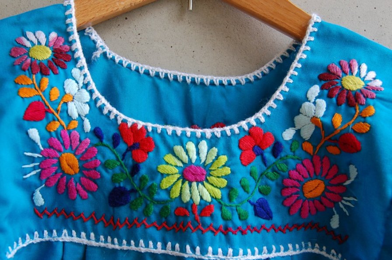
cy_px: 130
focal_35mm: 36
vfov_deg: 36.8
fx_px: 391
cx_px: 196
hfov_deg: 53.2
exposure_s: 1/60
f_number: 5.6
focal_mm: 24
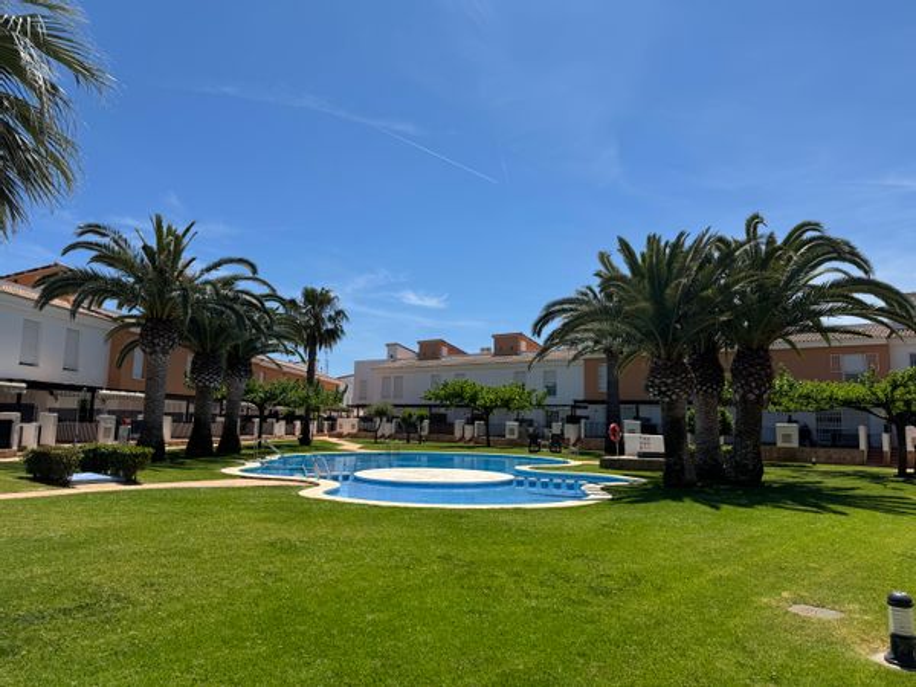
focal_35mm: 24
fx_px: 635
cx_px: 458
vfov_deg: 56.8
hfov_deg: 71.6
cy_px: 344
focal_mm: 6.76
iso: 80
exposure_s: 1/5814
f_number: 1.78
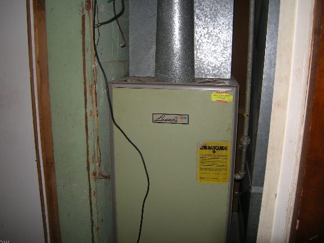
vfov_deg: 45.5
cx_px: 152
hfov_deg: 58.3
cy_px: 114
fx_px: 290
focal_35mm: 31
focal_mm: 4.7
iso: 64
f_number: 2.8
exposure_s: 1/60
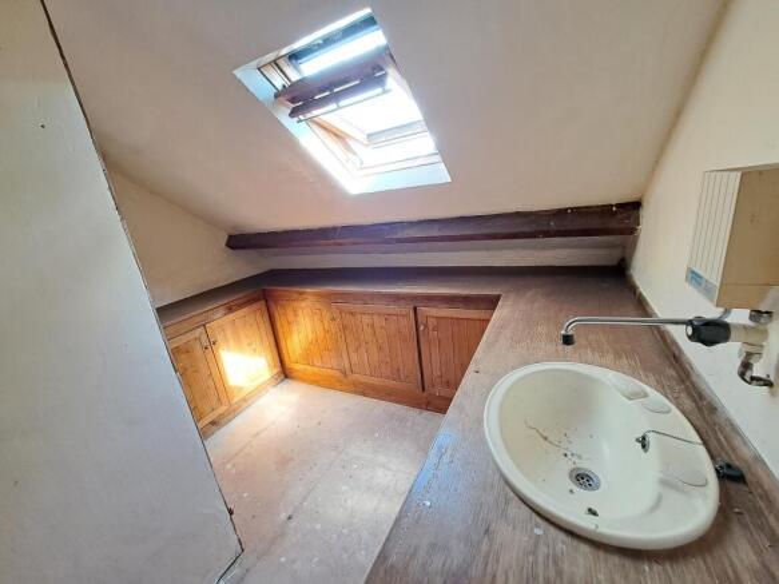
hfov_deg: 106.2
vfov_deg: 89.9
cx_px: 390
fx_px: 292
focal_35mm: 13
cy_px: 292
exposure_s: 1/50
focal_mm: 1.74
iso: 100
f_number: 2.2
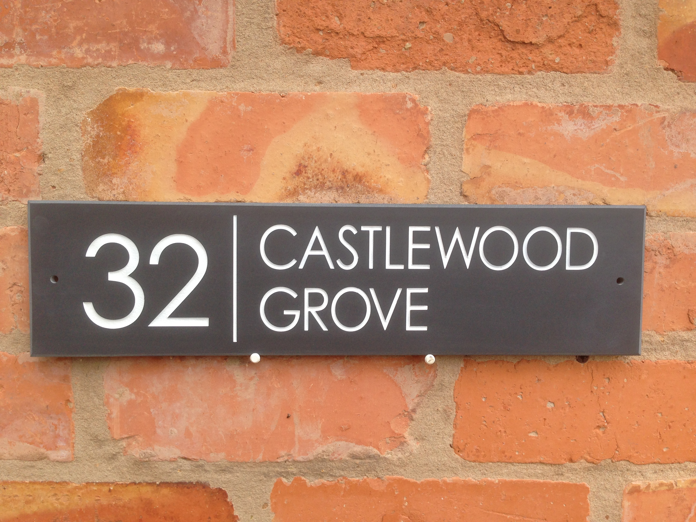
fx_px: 664
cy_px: 261
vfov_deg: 42.9
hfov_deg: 55.4
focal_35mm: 33
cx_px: 348
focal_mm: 4.12
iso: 50
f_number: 2.4
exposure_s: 1/211
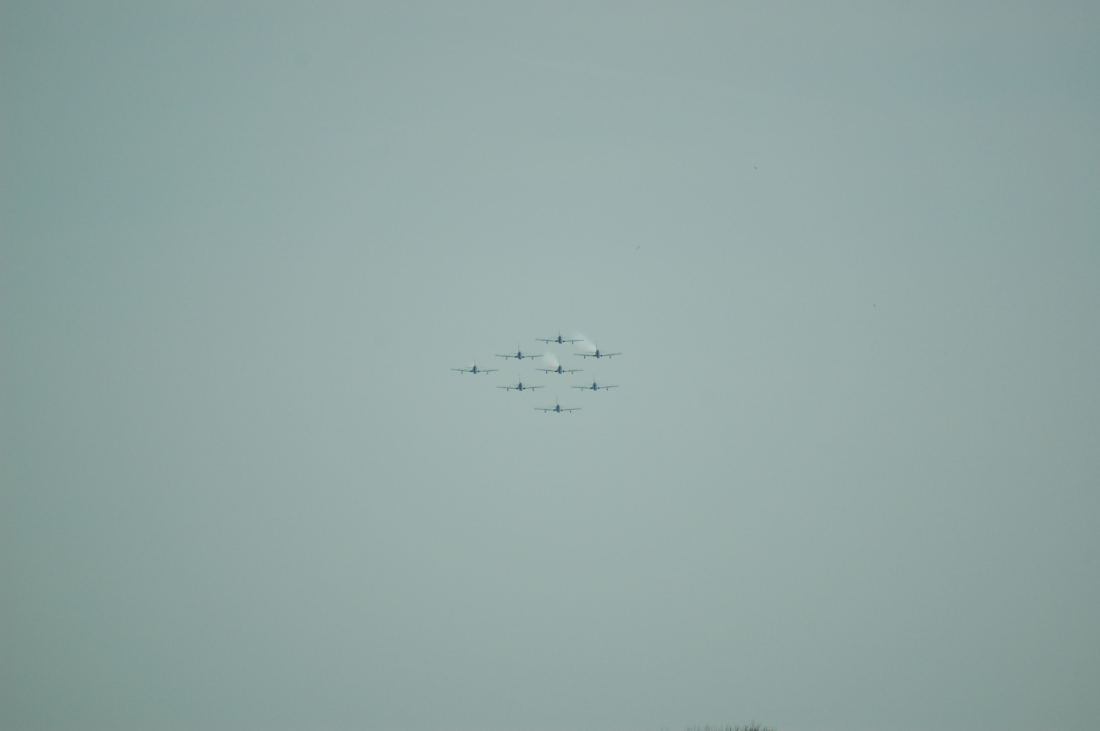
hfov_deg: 6.5
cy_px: 366
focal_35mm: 315
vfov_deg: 4.4
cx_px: 550
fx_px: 9615
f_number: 5.6
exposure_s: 1/1600
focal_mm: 210
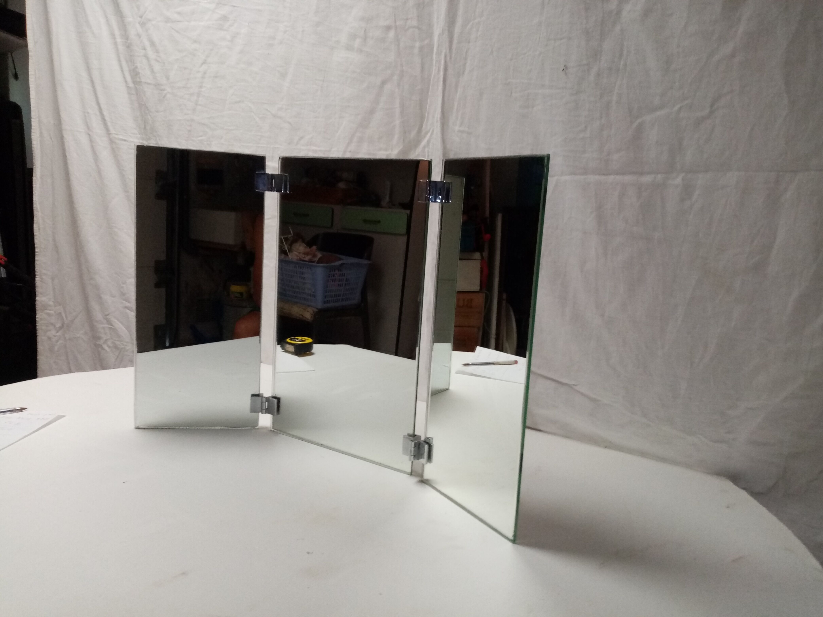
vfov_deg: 53.1
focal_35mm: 26
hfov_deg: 67.3
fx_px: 618
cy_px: 308
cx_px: 412
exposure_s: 1/33.3
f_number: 1.8
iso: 349
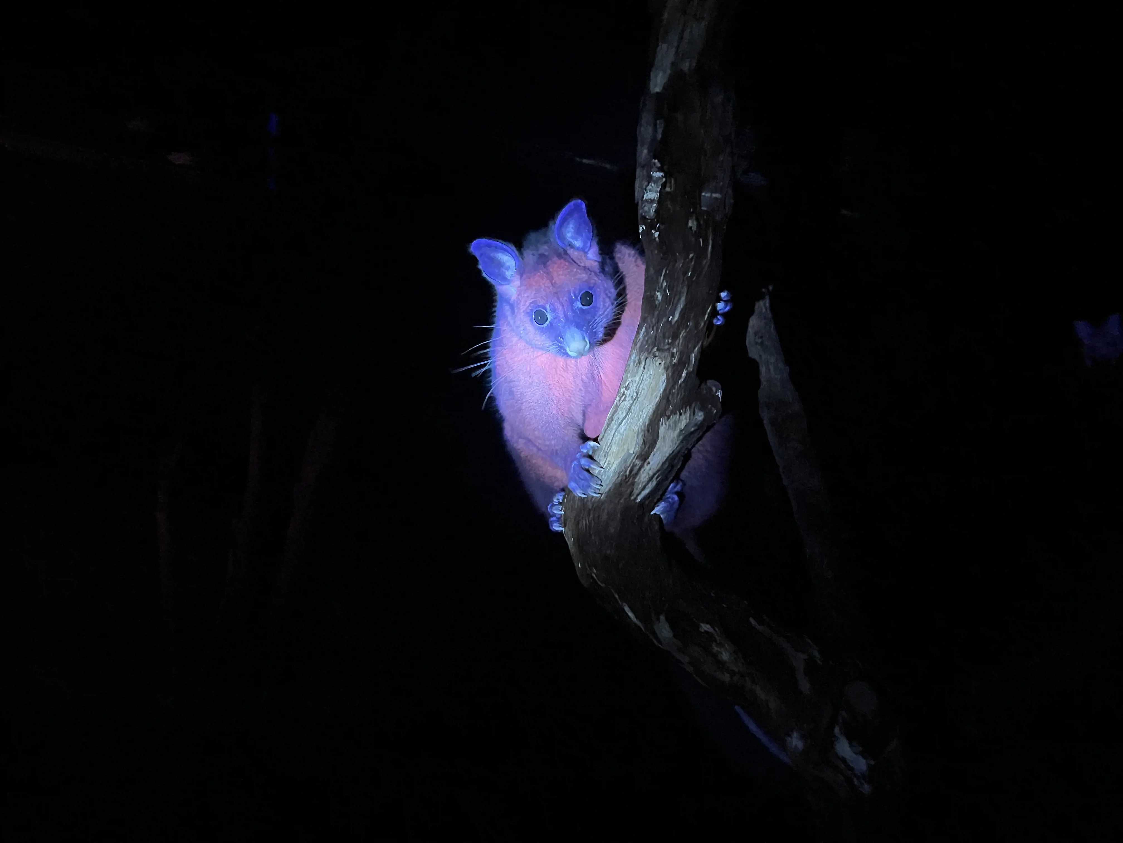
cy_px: 422
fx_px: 843
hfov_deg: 67.3
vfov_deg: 53.1
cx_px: 562
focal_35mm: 26
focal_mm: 5.7
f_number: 1.5
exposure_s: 1/15
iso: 8000
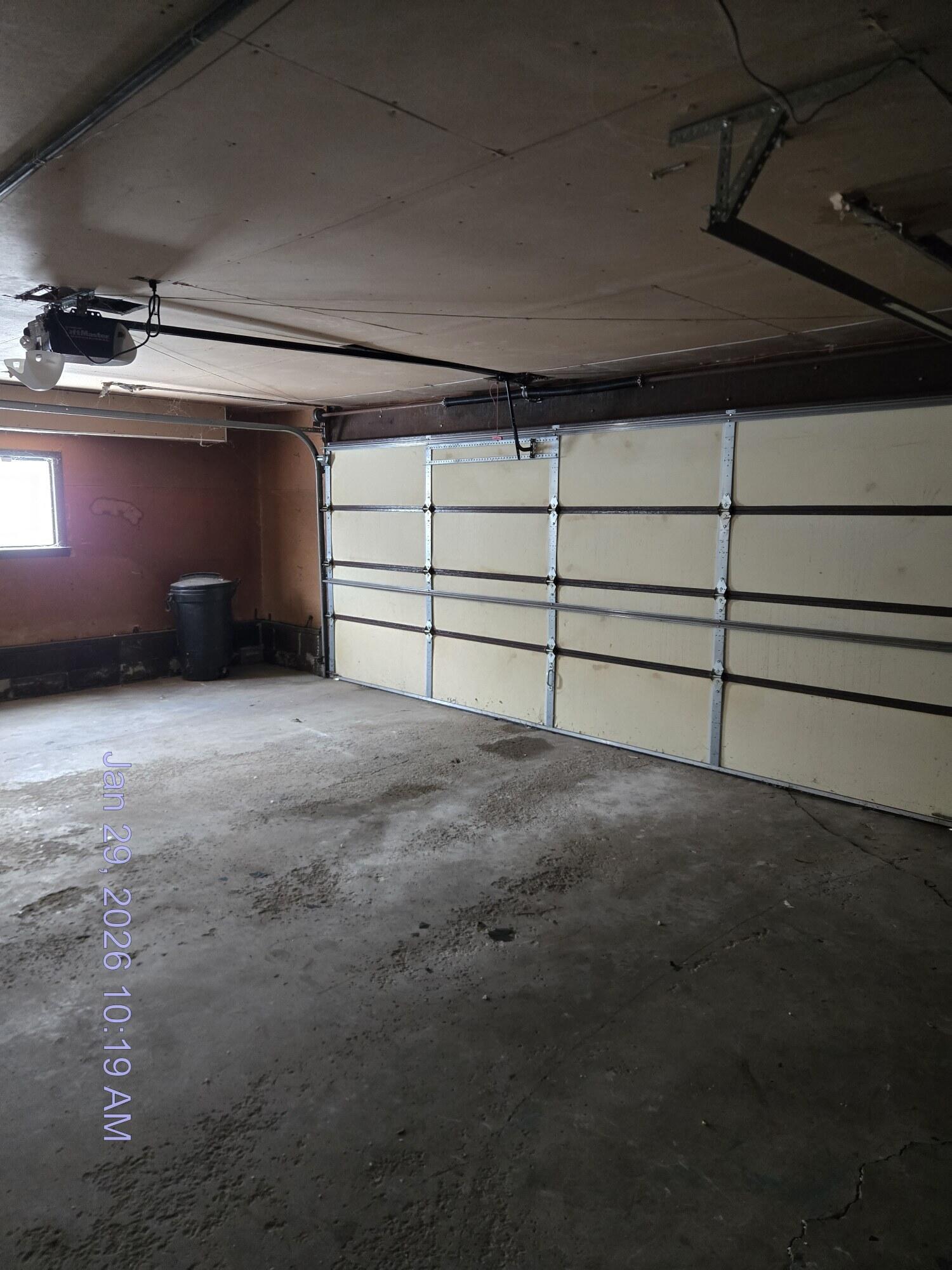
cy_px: 635
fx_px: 843
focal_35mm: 23
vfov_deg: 73.9
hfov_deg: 58.9
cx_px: 476
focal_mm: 5.4
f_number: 1.8
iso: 640
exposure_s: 1/60
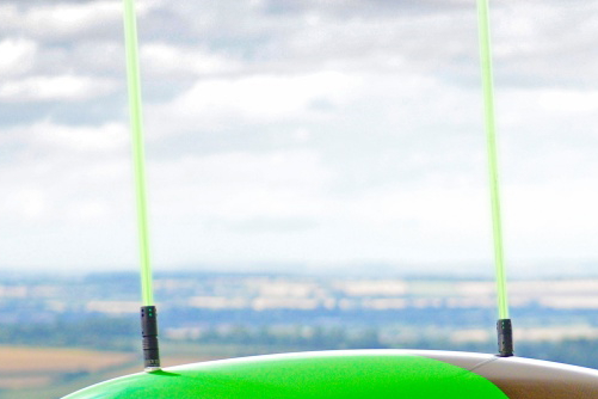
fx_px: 4202
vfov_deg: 5.4
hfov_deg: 8.1
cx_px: 631
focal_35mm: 253
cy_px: 412
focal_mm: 66
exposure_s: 1/2000
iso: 1000
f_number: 2.8
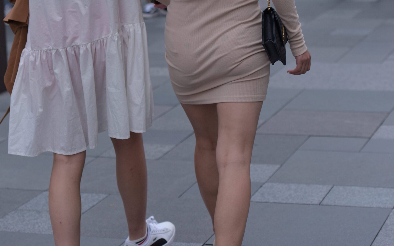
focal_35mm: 123
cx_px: 196
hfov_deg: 17.0
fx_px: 1321
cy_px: -6
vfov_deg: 10.6
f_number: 4
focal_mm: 80
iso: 640
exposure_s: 1/800
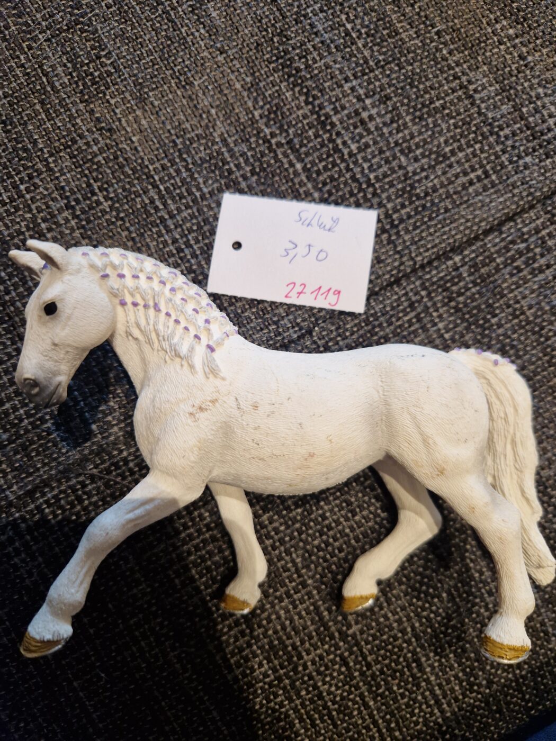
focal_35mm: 23
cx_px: 278
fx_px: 493
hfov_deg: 58.9
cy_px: 370
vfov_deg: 73.9
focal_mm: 5.4
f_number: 1.8
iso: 50
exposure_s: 1/100
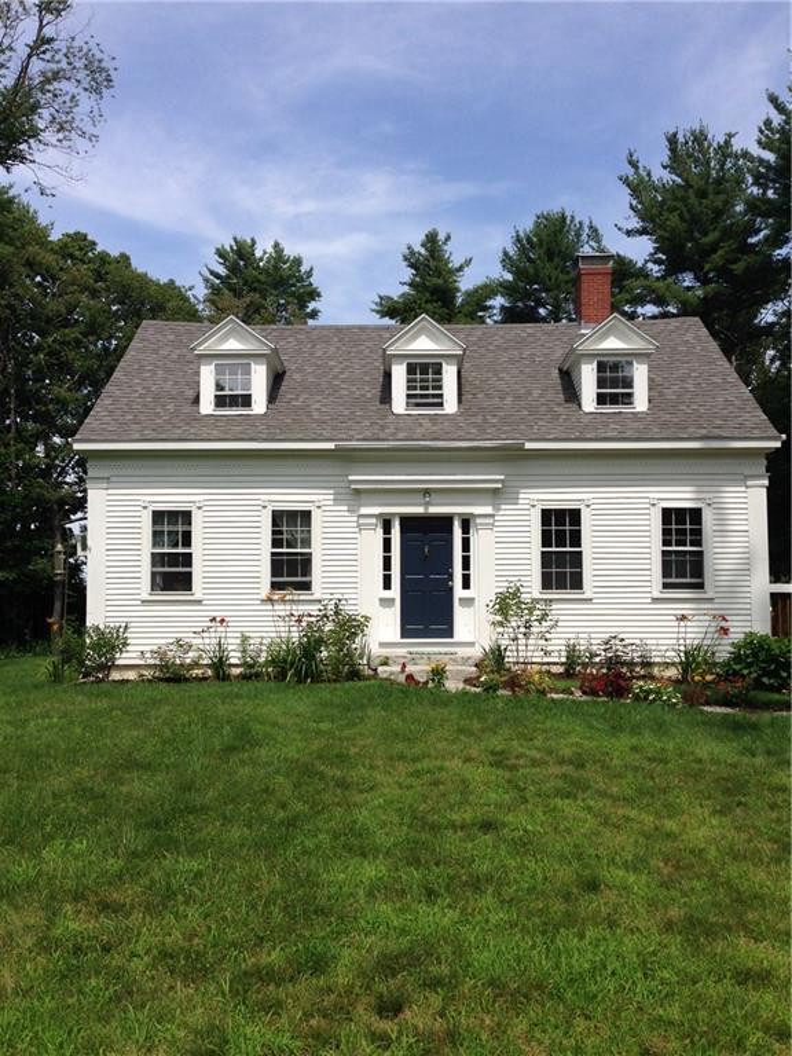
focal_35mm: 33
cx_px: 396
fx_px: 1007
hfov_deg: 42.9
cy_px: 528
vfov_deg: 55.4
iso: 50
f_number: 2.4
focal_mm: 4.12
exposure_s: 1/1808
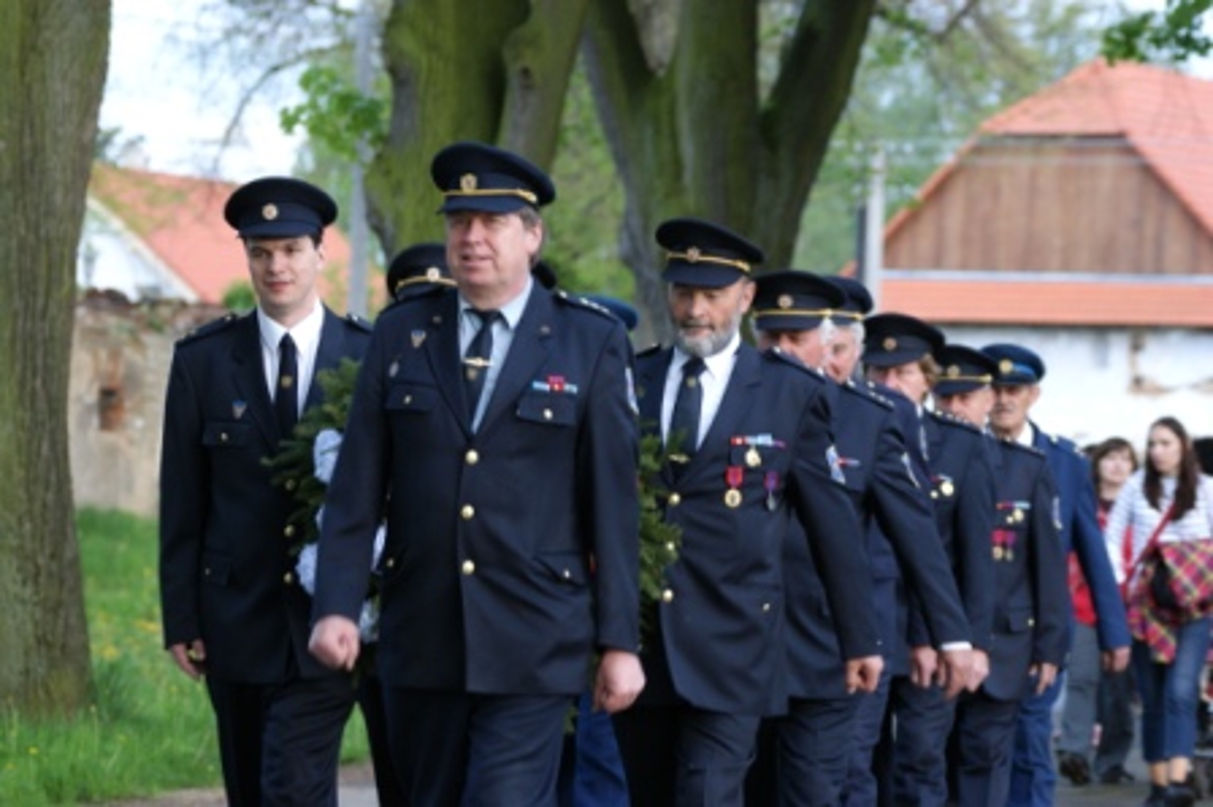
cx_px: 606
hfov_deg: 11.4
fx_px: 6060
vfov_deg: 7.6
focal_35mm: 180
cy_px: 404
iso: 400
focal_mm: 120
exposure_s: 1/30
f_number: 5
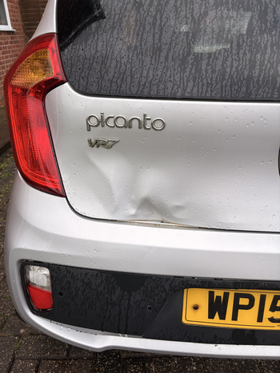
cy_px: 186
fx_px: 281
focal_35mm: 26
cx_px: 140
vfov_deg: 67.3
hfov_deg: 53.0
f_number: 1.6
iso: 50
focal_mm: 5.96
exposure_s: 1/1517
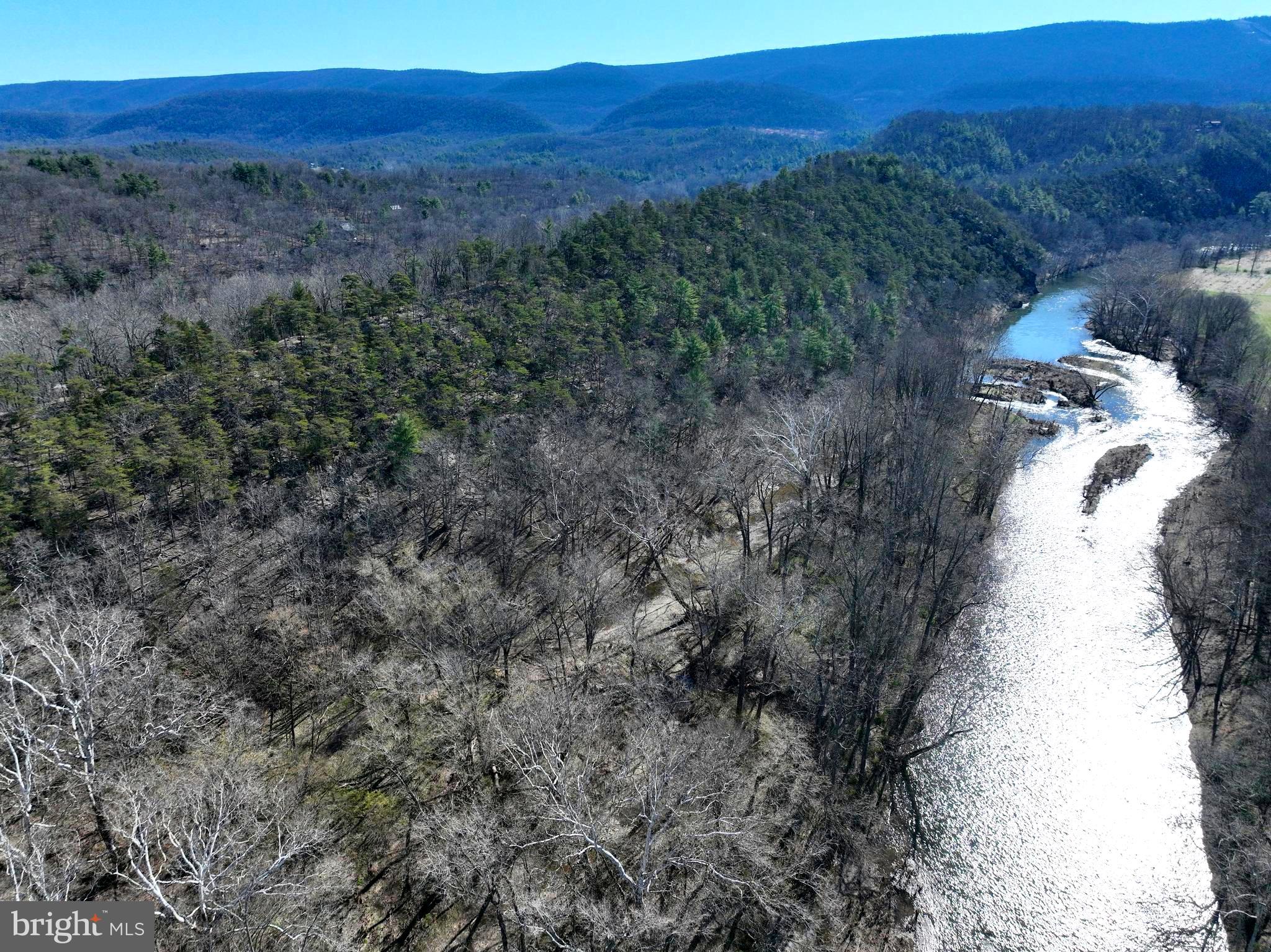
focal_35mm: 24
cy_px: 476
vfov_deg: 56.8
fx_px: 881
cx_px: 636
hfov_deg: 71.6
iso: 400
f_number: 2.8
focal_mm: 12.29
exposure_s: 1/4000
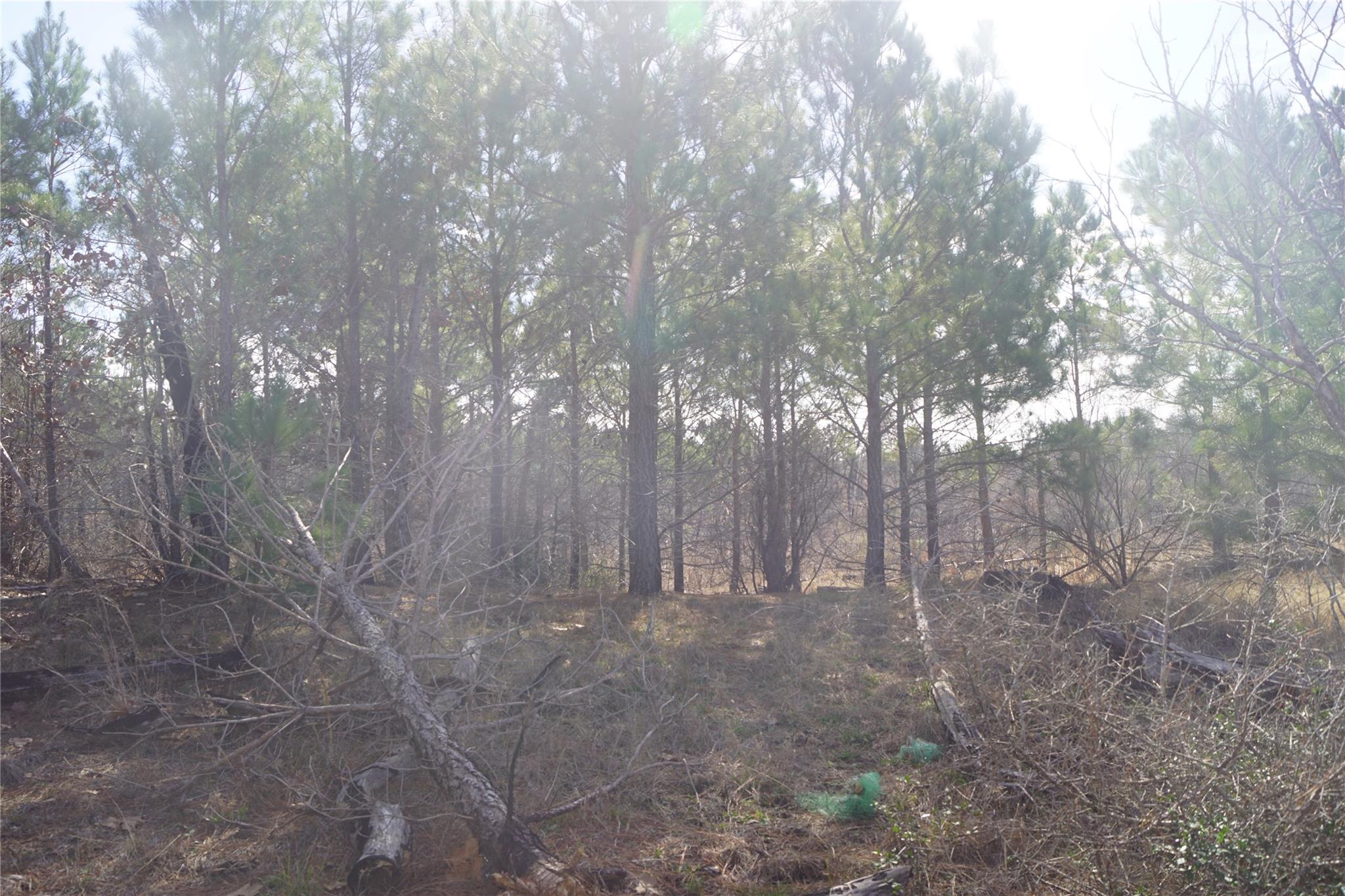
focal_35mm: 27
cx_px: 672
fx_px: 1009
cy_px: 448
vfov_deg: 47.9
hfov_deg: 67.4
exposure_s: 1/80
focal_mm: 18
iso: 100
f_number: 8
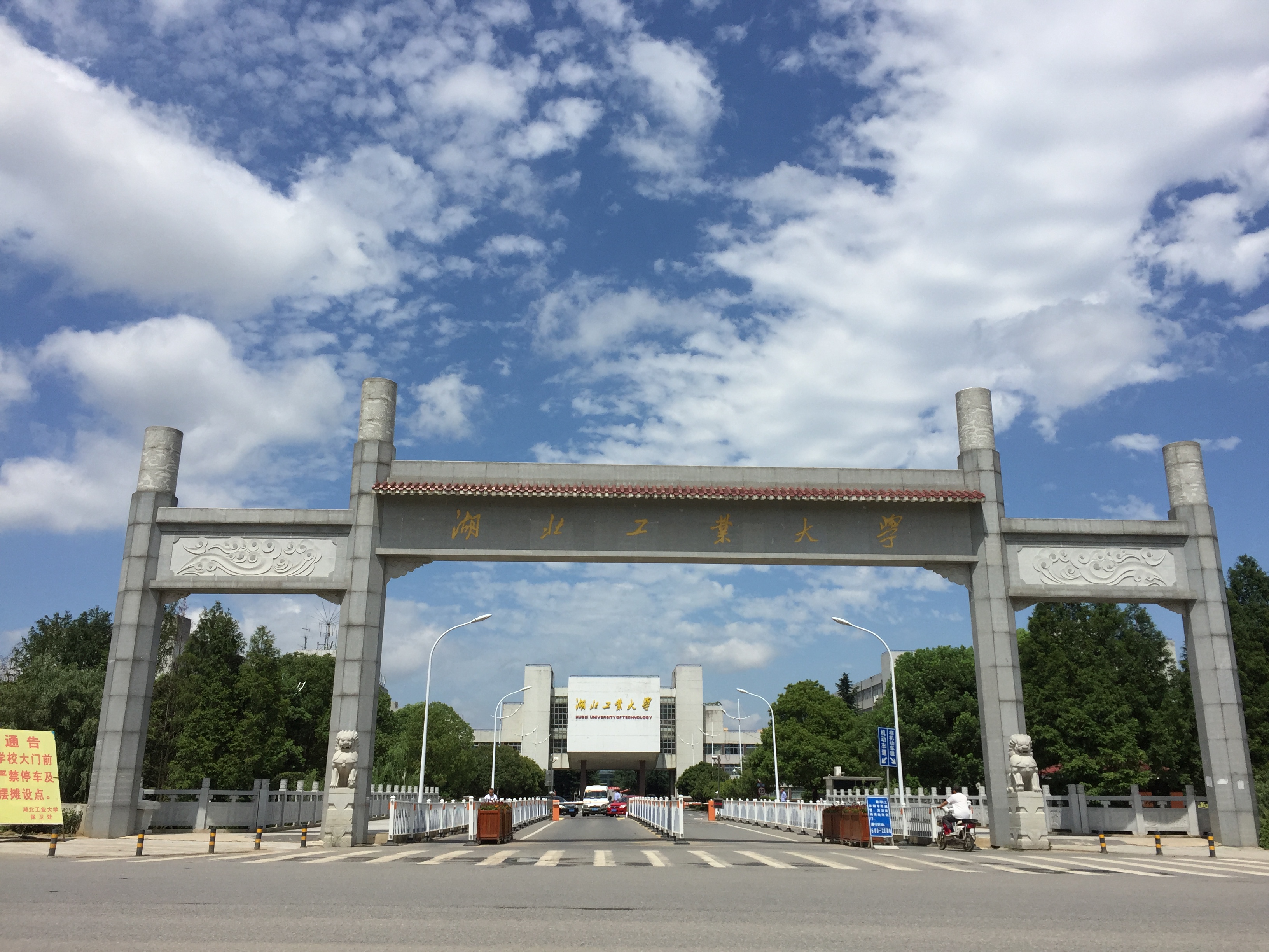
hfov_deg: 61.7
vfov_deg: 48.2
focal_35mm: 29
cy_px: 476
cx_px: 634
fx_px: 1063
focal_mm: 4.15
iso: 32
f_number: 2.2
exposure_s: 1/4405
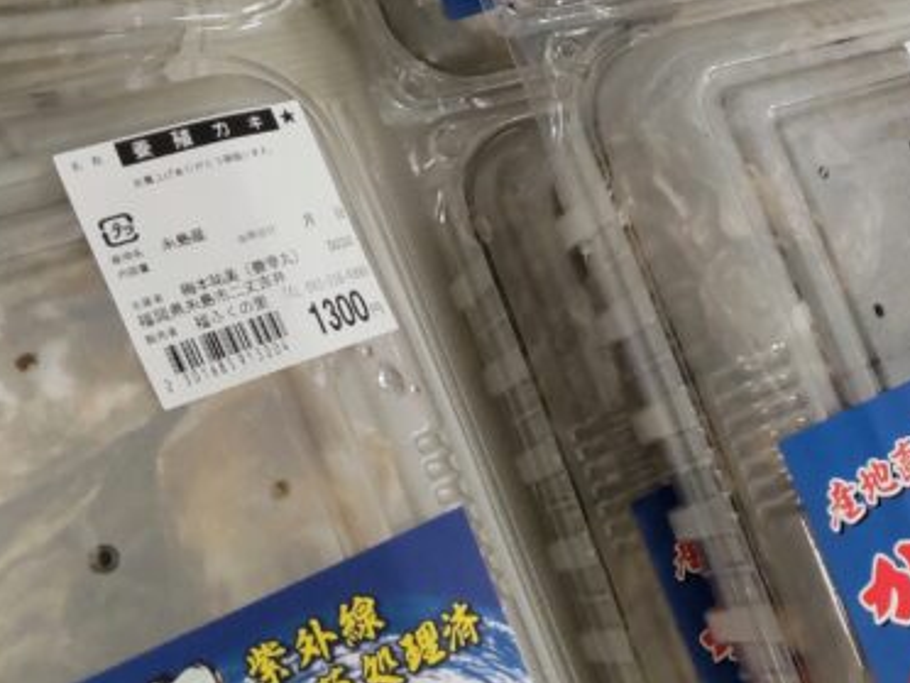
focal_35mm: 62
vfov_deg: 23.5
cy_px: 196
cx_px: 849
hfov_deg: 29.7
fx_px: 1630
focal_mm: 3.43
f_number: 2
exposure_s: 1/60
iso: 208
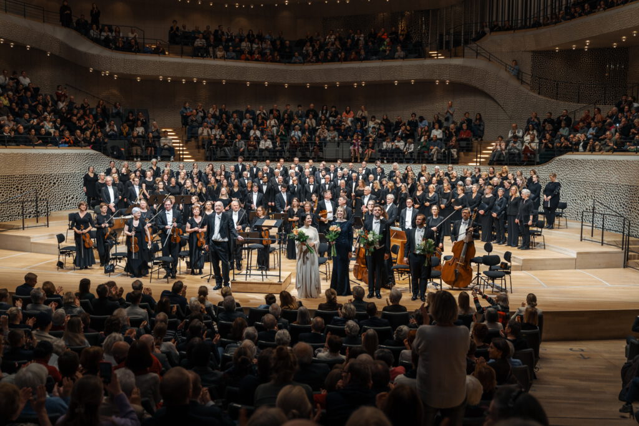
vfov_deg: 36.9
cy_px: 213
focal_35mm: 36
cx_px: 320
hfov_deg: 53.1
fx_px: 639
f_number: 2.8
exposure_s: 1/125
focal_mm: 36
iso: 640
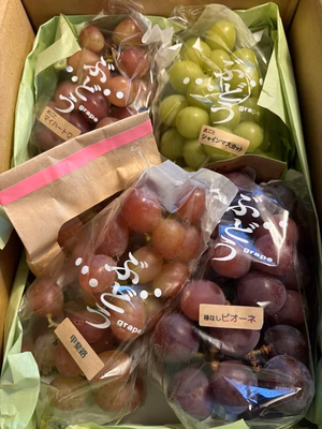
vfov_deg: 67.3
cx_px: 161
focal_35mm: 26
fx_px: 322
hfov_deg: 53.1
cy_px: 214
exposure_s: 1/50
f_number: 1.6
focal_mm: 5.96
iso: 160
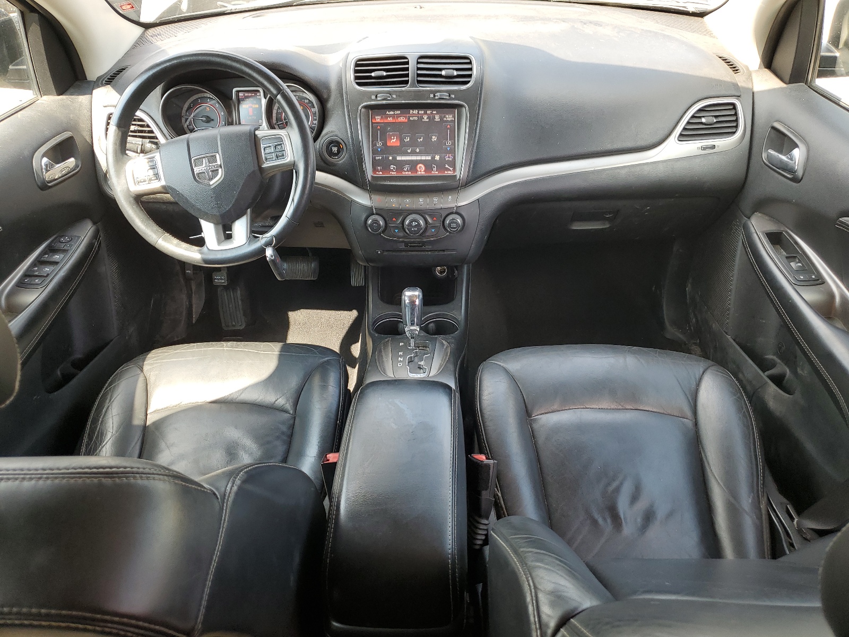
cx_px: 424
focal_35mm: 26
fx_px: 638
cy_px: 318
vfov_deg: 53.1
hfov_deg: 67.3
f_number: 1.5
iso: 50
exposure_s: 1/149
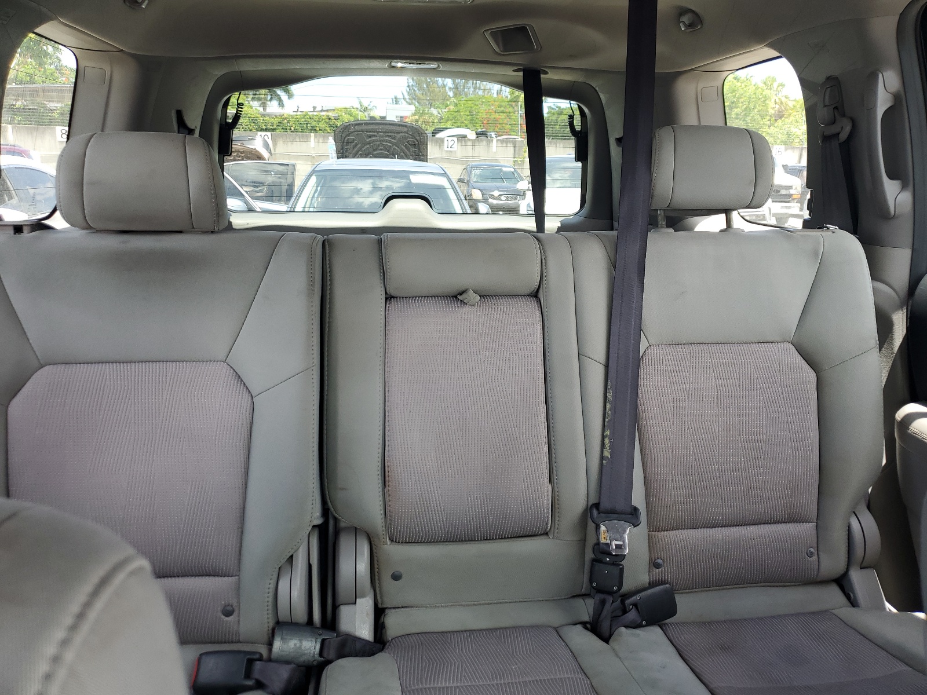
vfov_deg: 53.1
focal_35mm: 26
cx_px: 464
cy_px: 348
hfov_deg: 67.3
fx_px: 696
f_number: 1.5
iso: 50
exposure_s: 1/100
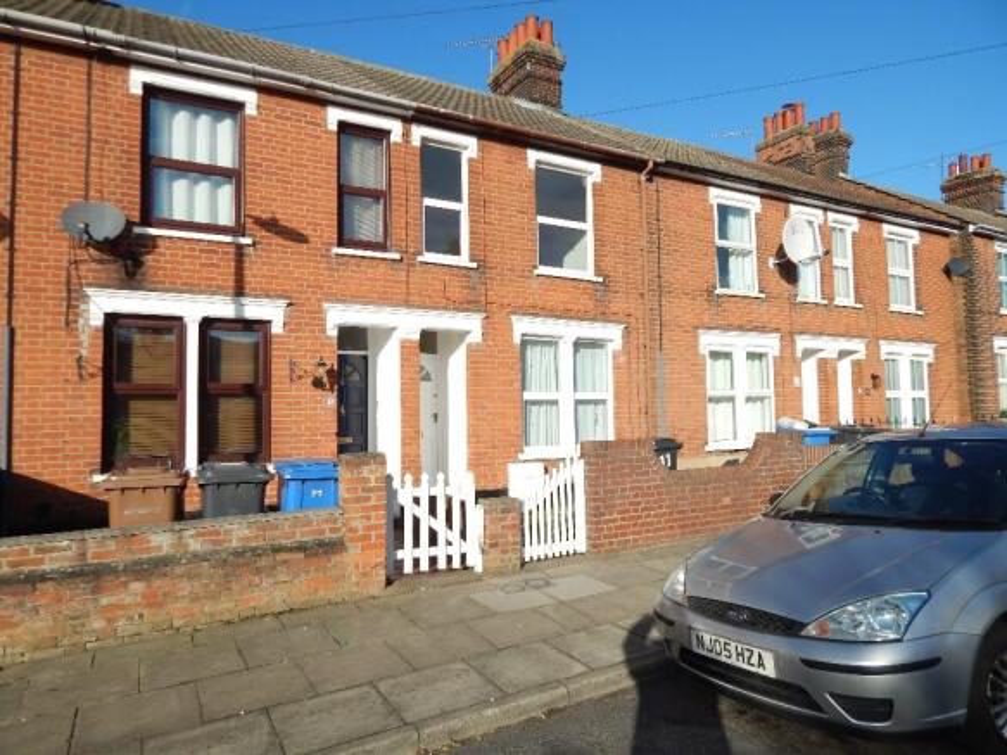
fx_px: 669
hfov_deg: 73.9
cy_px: 378
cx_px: 504
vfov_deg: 58.9
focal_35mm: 23
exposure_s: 1/500
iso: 125
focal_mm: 4
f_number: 6
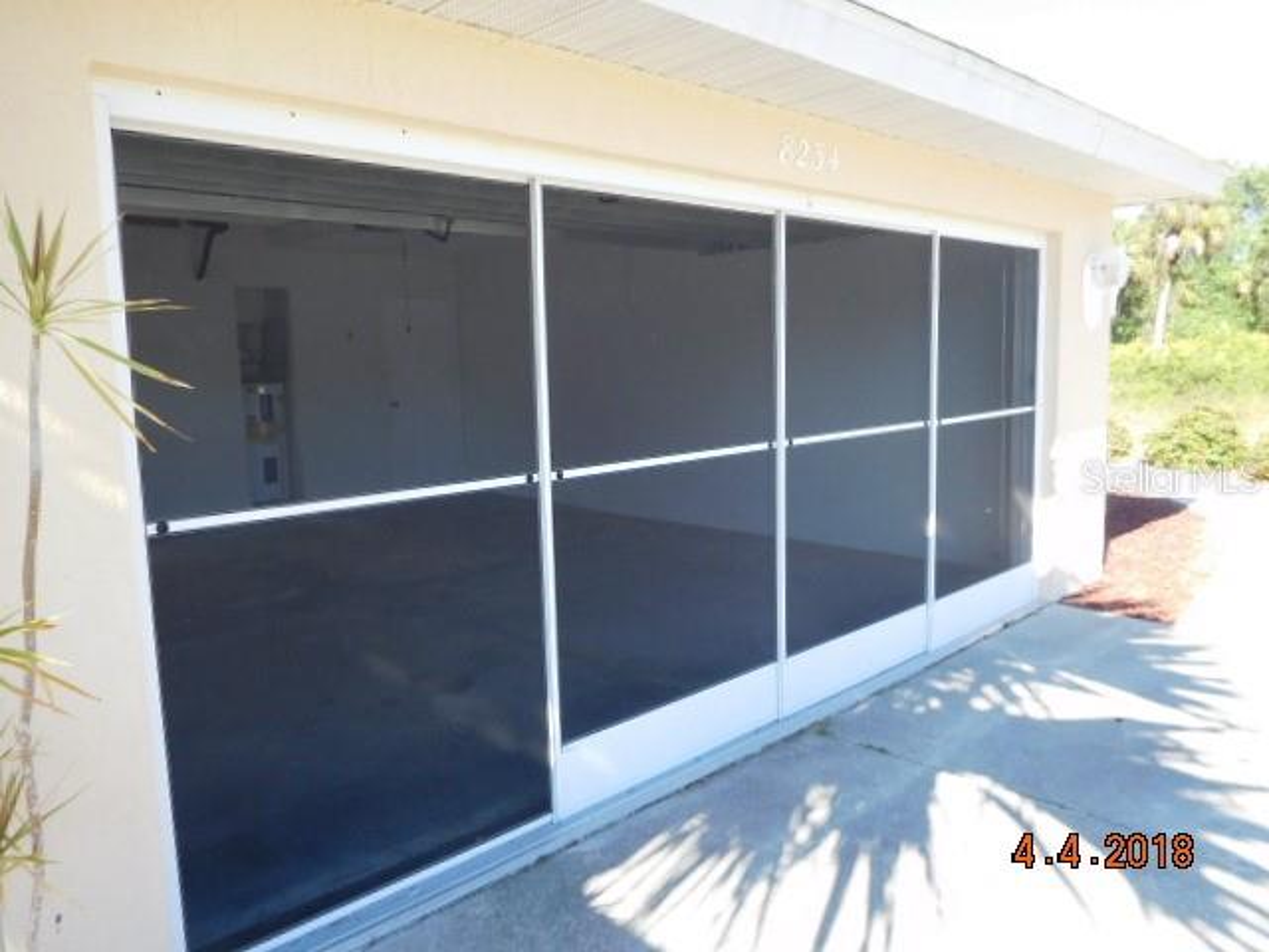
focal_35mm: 25
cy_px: 476
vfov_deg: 54.9
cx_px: 634
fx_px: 916
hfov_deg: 69.4
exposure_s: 1/200
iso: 125
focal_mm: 4.5
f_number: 3.4
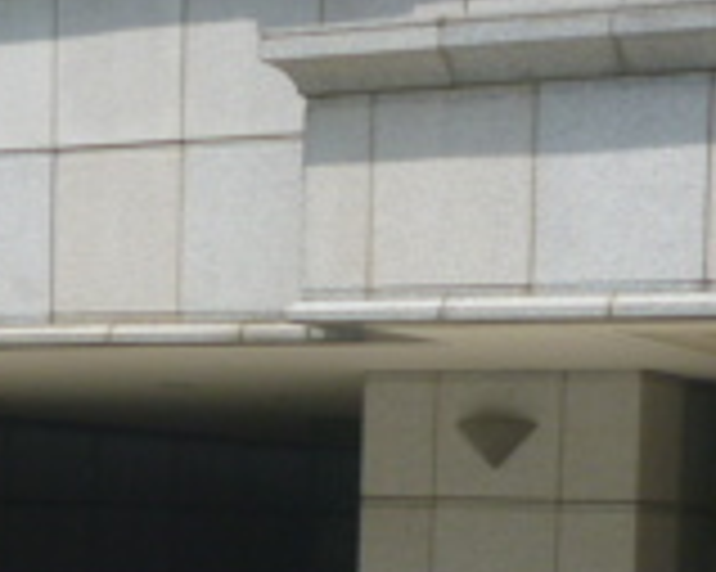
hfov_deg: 17.5
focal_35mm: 110
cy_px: 784
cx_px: 293
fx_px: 2330
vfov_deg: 13.4
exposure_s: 1/100
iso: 100
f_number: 9
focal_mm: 5
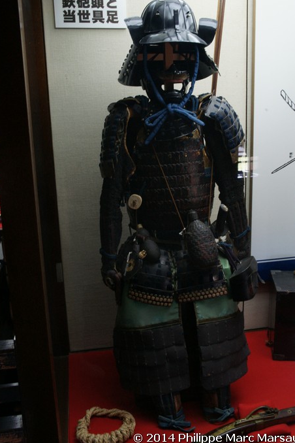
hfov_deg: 38.9
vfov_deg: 55.8
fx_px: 418
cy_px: 209
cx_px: 158
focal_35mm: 34
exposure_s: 1/2
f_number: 18
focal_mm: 30
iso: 800
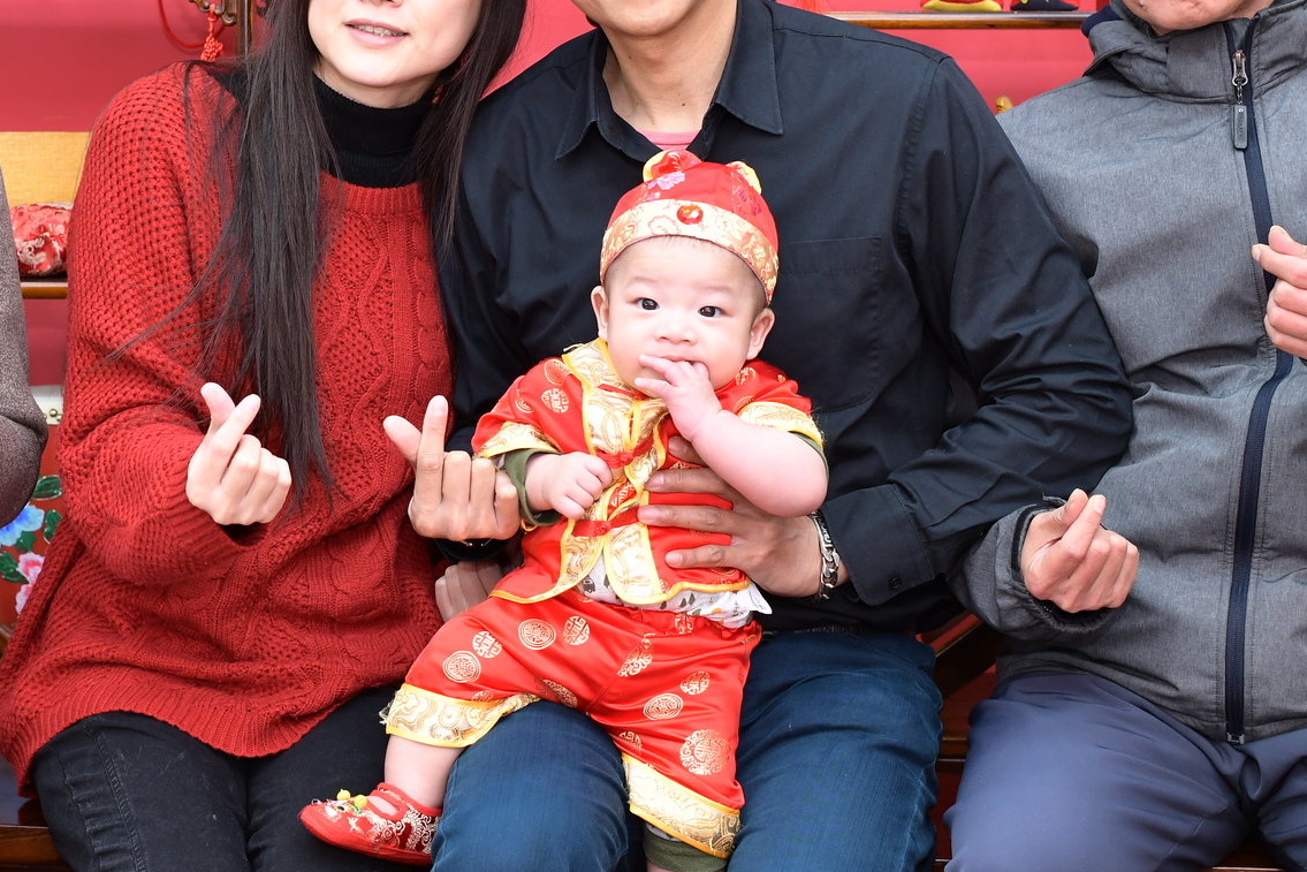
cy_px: 217
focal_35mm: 74
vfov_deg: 18.3
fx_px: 2687
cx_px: 453
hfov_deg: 27.2
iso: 800
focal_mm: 35
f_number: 4.5
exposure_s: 1/200
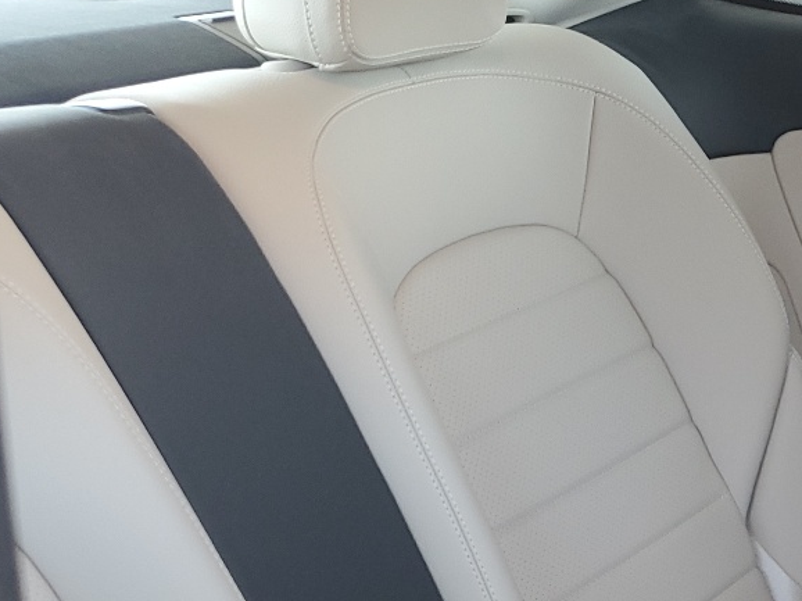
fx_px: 1667
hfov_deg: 24.2
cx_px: 1002
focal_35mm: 72
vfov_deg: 19.6
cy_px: 657
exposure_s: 1/60.2
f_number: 1.5
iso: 61
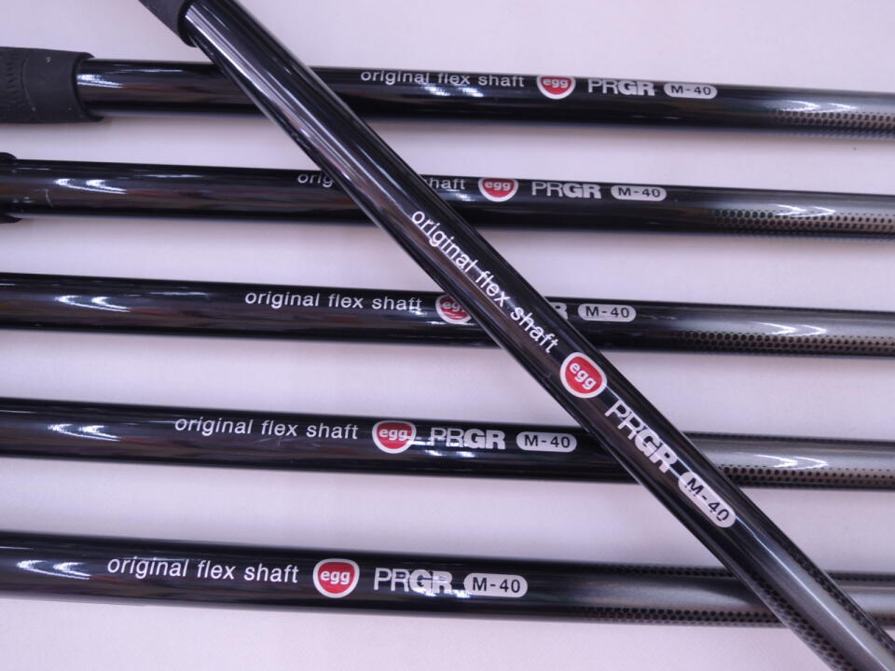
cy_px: 336
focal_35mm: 24
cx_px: 448
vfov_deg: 56.8
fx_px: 621
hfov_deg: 71.6
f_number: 2.8
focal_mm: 4.3
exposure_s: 1/30
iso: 100
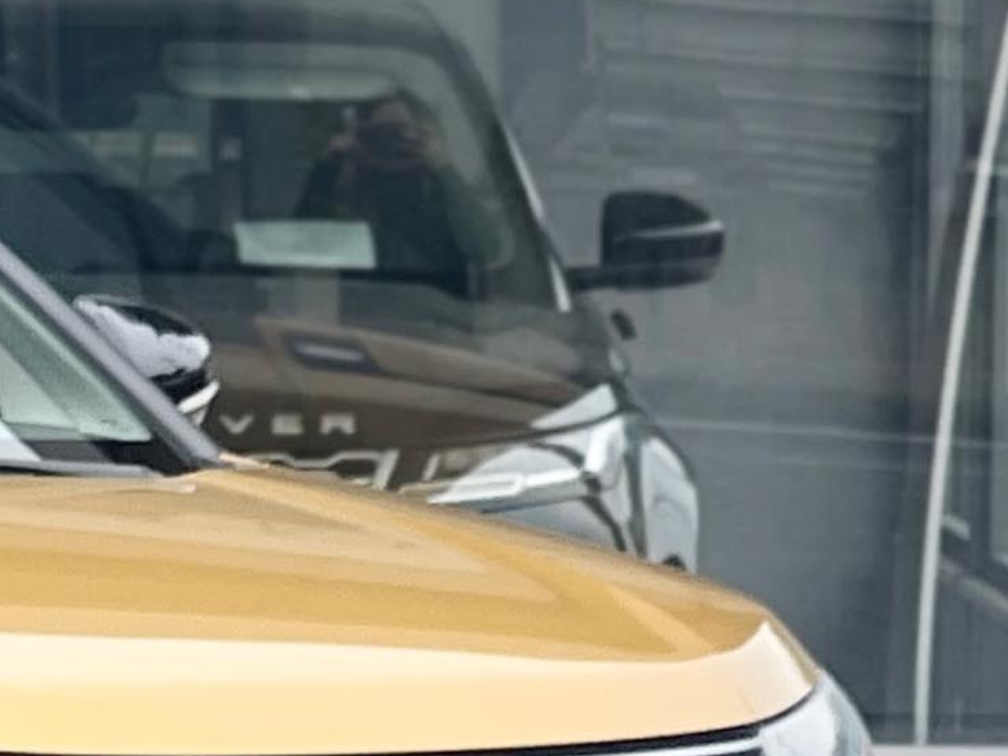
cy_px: 1006
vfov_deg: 4.2
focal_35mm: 351
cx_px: -704
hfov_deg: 5.6
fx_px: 10219
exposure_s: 1/430
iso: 32
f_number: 2.2
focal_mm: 7.5
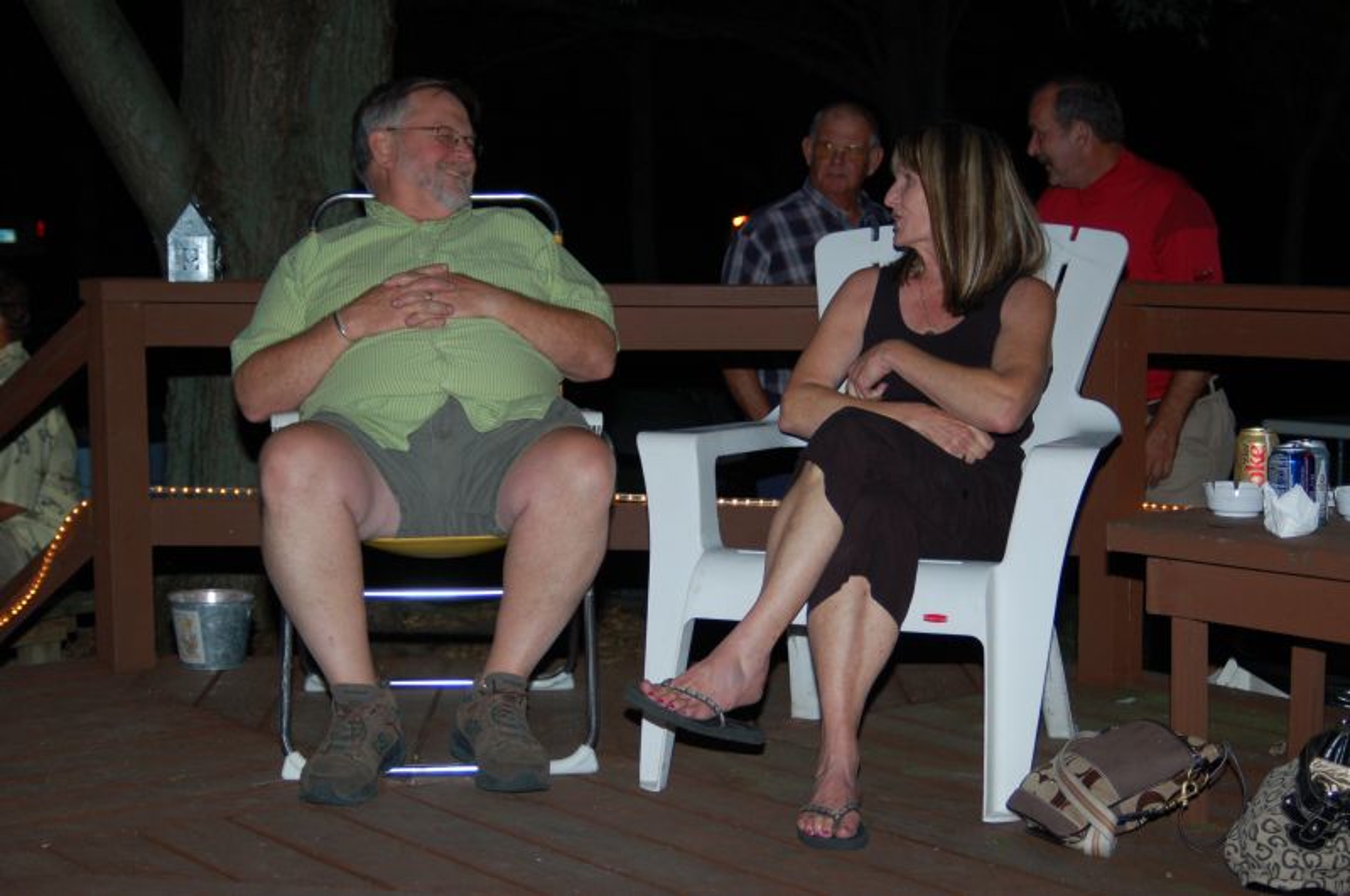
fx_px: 2471
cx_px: 675
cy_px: 448
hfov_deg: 30.6
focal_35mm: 66
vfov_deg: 20.6
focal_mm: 44
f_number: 4
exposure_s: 1/60
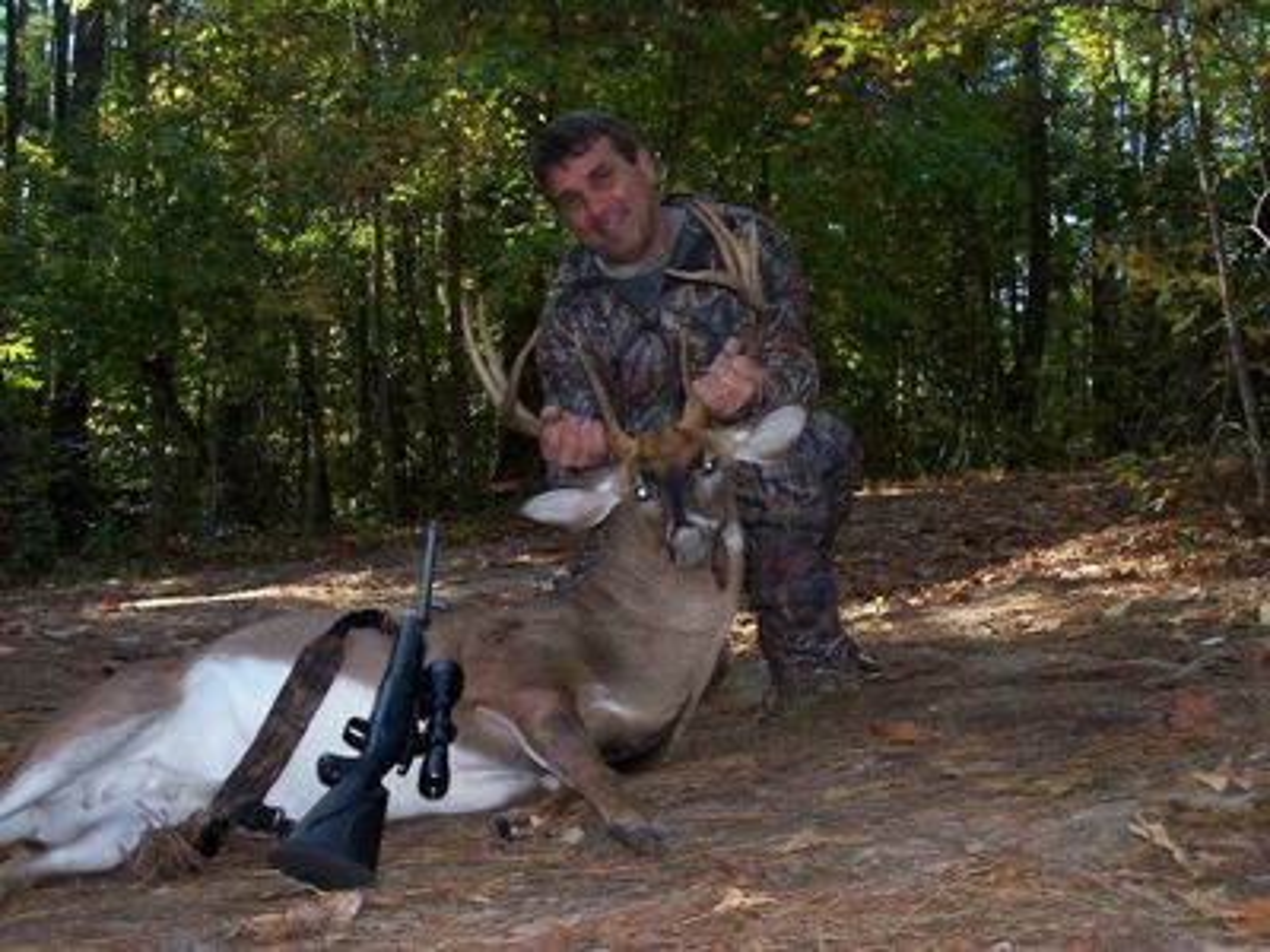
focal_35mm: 53
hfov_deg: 36.2
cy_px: 476
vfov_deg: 27.5
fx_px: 1944
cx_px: 635
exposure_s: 1/128
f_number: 3.2
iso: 140
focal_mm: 8.7
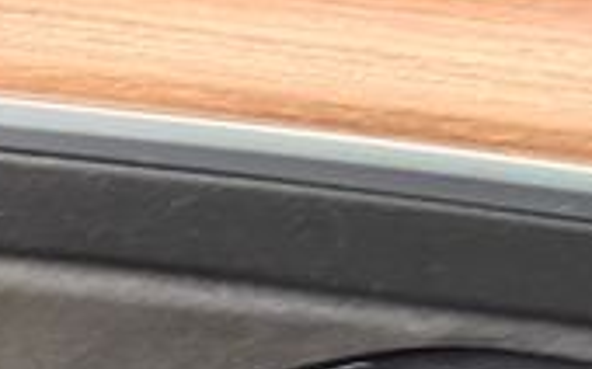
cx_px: -275
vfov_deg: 13.3
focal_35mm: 96
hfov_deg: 19.2
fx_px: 1548
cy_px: 414
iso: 320
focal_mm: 6.76
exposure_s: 1/60
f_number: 1.78
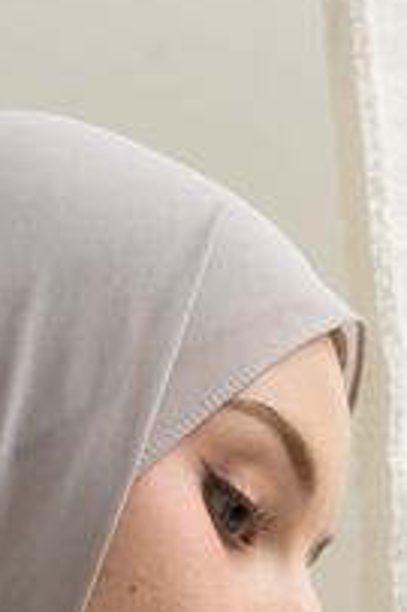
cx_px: -103
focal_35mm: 273
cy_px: 1676
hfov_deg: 5.0
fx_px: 4637
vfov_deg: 6.9
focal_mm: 41
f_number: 16
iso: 100
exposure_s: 1/160
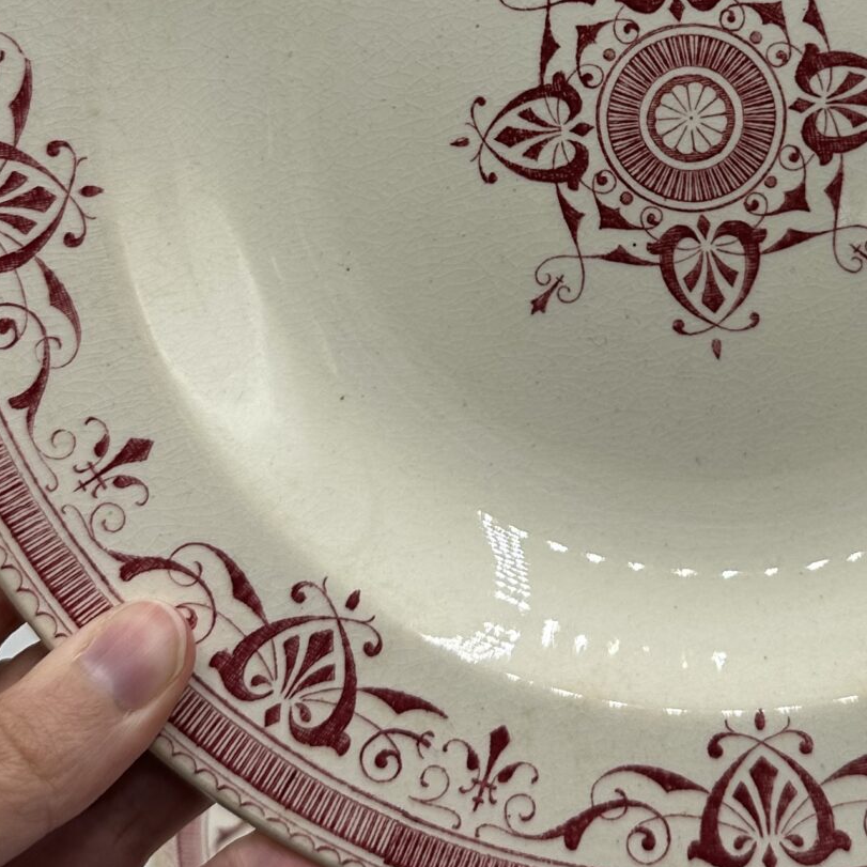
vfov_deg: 25.2
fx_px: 1899
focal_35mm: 67
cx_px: 628
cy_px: 135
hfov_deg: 25.5
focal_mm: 6.86
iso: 80
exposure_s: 1/2353
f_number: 1.78
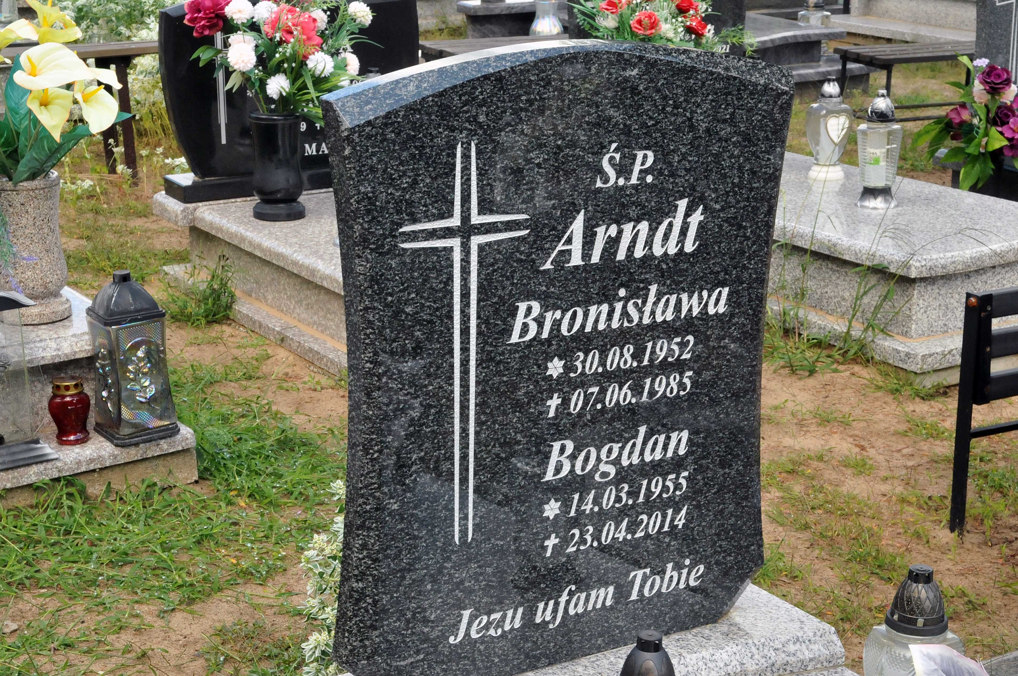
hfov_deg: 34.2
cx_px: 536
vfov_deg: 23.1
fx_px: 1654
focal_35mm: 59
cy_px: 376
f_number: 11
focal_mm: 35
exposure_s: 1/200
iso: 1000
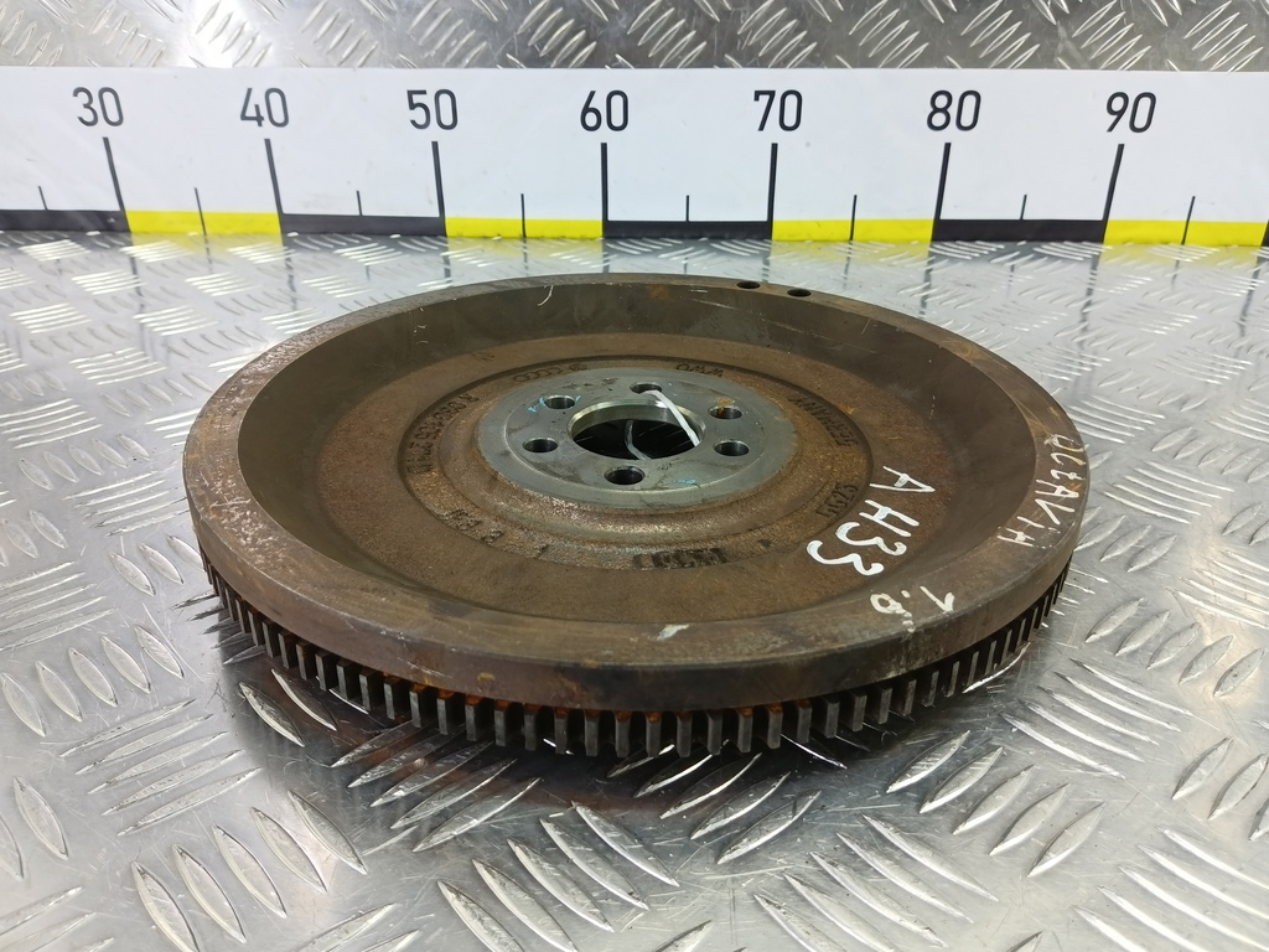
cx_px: 634
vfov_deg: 58.9
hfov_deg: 73.9
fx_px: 843
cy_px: 476
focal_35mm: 23
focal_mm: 4.11
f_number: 1.6
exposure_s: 1/50
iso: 192
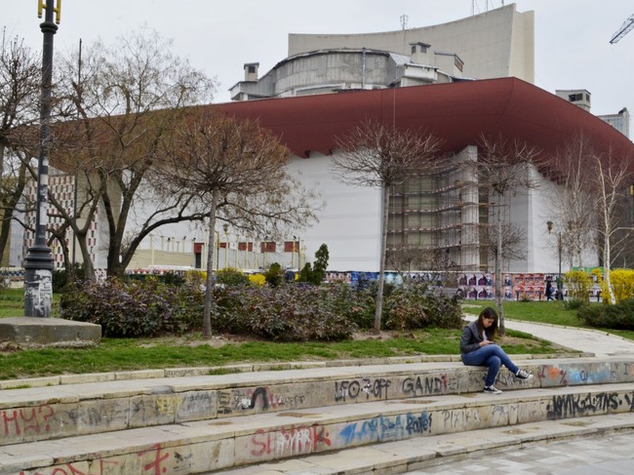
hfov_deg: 47.8
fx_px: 714
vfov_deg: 36.8
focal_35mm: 39
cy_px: 244
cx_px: 354
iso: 400
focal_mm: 22
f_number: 22
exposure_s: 1/100
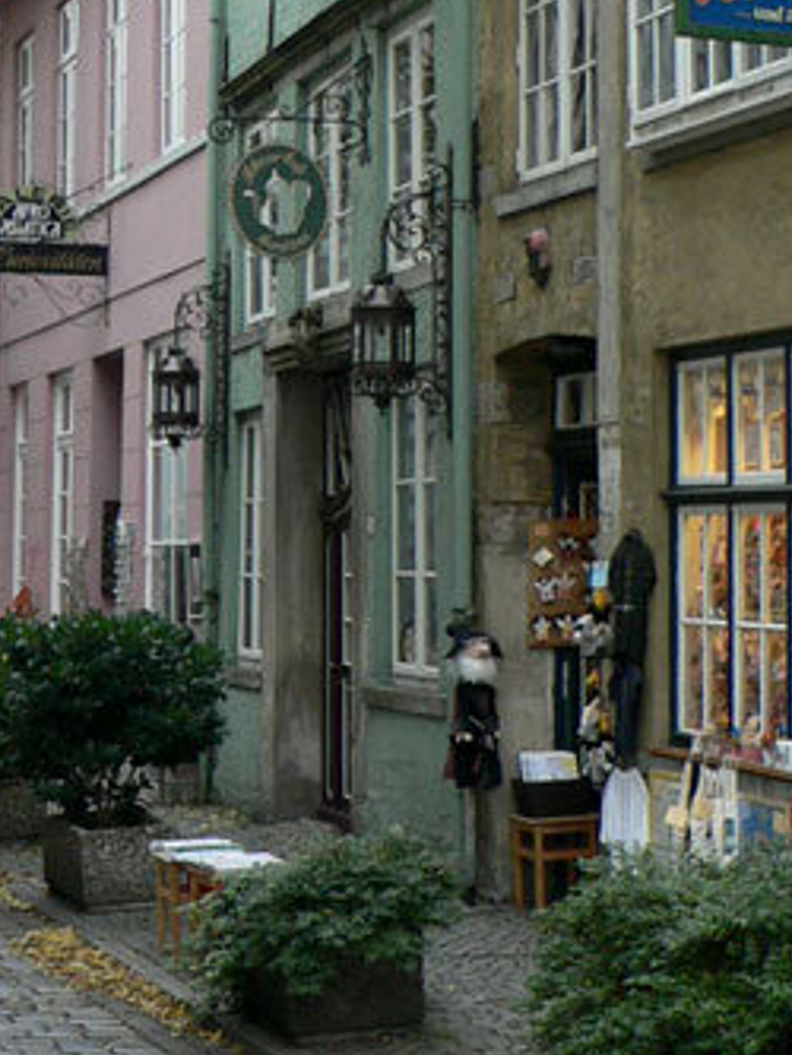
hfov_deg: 17.3
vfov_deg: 23.2
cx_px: 79
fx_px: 2561
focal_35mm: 84
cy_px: 409
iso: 100
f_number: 2.8
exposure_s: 1/60
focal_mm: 4.6
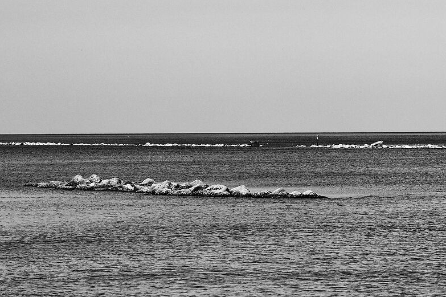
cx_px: 533
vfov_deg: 7.3
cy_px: 18
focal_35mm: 187
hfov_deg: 10.8
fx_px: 2315
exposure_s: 1/800
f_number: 8
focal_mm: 61
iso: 100
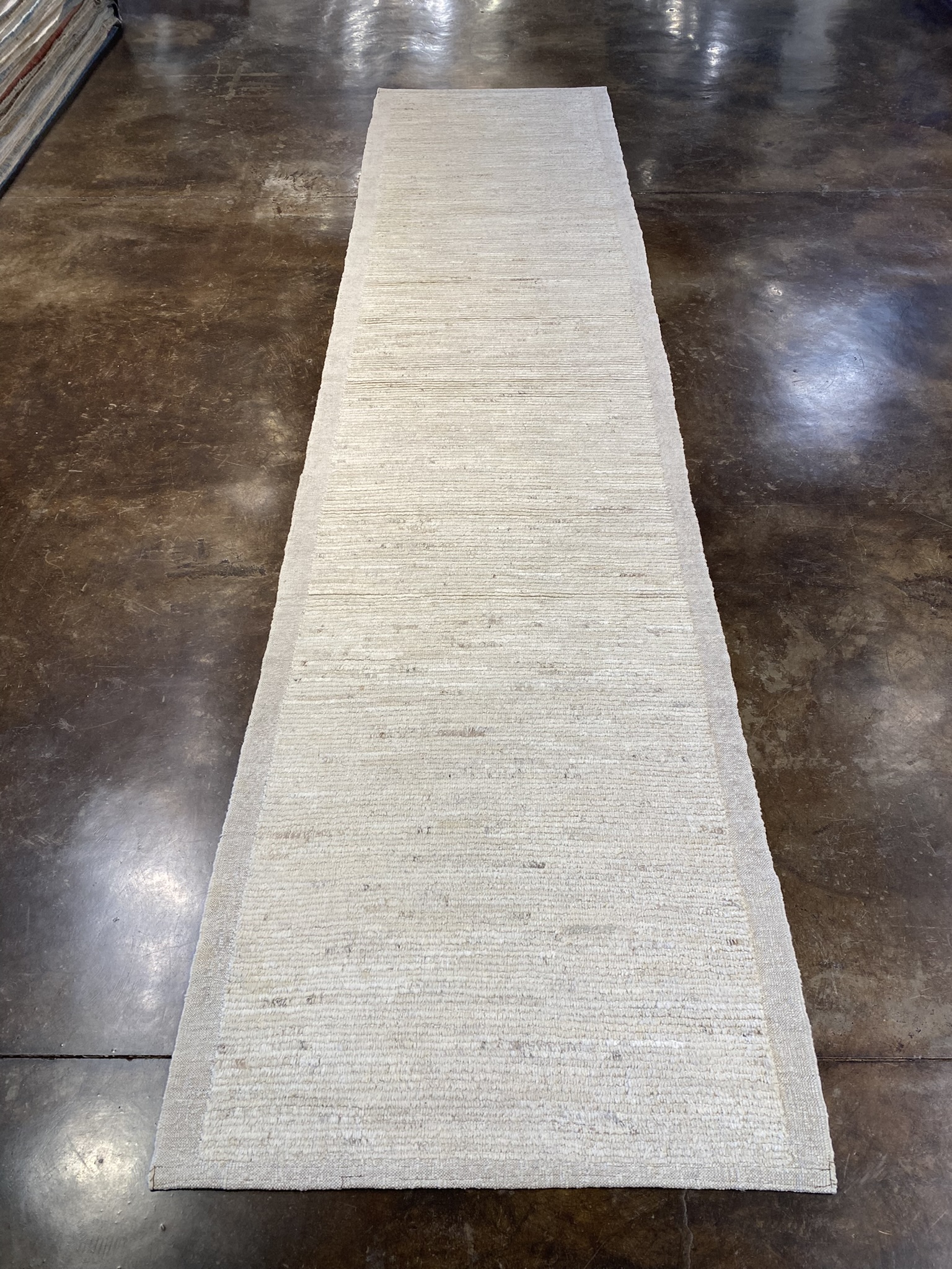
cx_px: 476
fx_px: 953
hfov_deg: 53.1
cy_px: 634
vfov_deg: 67.3
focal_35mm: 26
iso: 80
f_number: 1.8
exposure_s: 1/120
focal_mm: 4.25
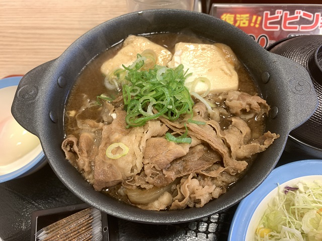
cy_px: 120
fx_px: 242
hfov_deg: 67.3
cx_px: 161
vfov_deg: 53.1
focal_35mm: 26
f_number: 1.8
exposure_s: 1/100
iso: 80
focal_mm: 4.25
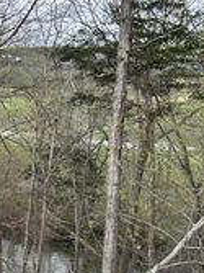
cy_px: 143
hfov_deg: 17.1
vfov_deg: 27.0
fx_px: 566
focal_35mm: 72
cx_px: -153
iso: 80
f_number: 1.78
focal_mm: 6.86
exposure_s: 1/1321
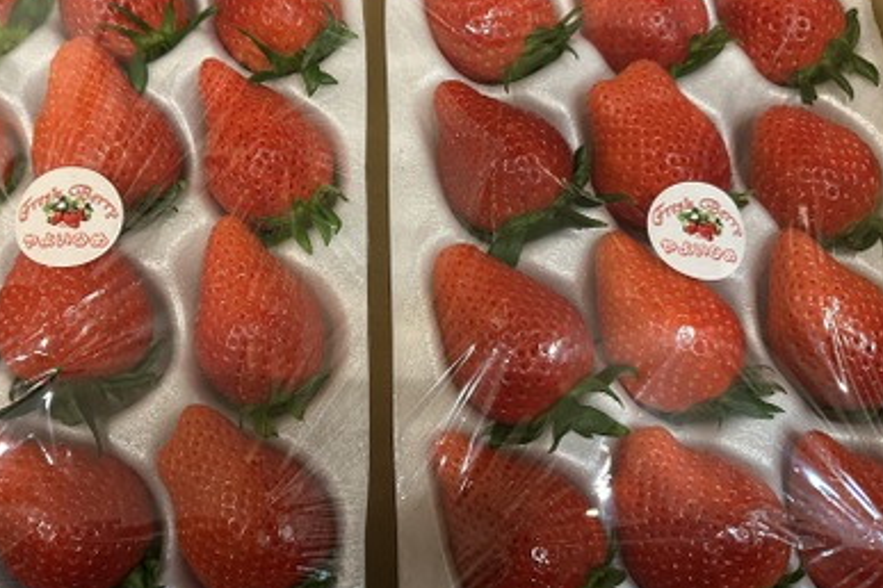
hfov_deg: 59.9
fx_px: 760
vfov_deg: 42.3
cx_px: 365
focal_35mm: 31
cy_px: 267
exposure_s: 1/50
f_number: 1.78
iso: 1000
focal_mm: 6.86
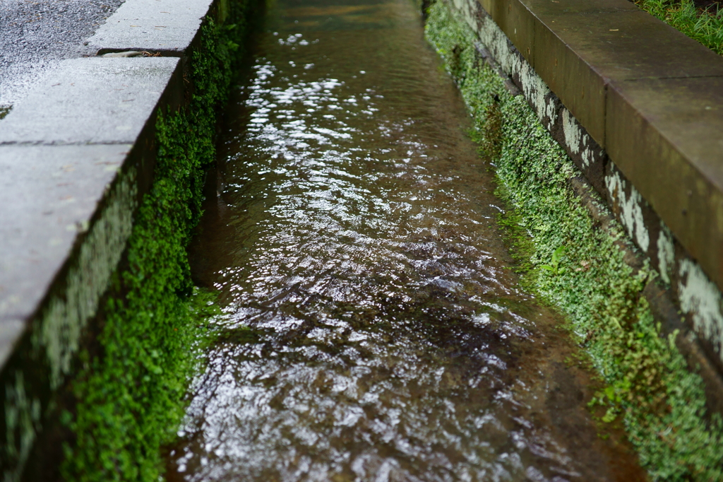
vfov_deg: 19.4
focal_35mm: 70
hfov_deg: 28.9
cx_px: 362
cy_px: 241
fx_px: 1405
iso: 800
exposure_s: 1/640
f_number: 2.8
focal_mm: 70
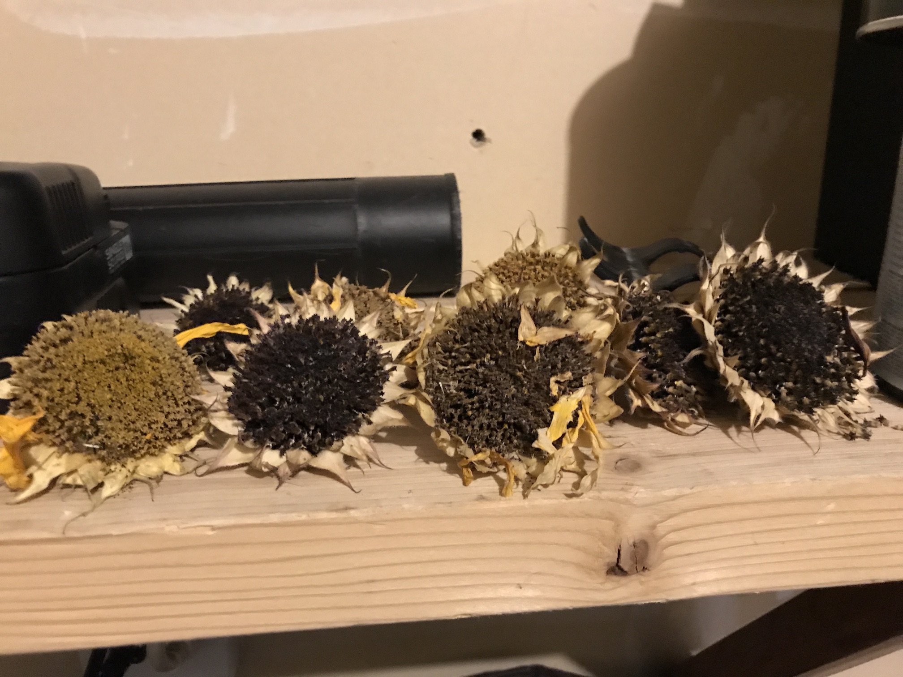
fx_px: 730
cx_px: 452
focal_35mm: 28
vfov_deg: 49.7
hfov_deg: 63.4
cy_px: 338
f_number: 1.8
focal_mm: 3.99
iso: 125
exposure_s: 1/4
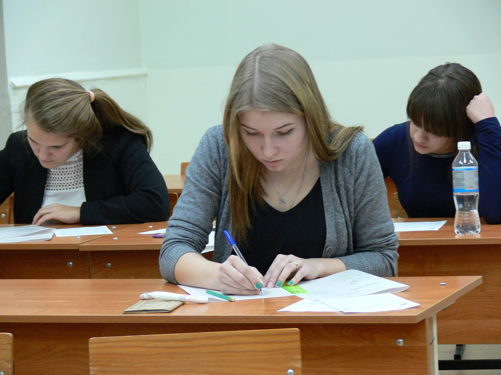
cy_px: 188
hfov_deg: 14.3
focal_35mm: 138
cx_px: 250
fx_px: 1997
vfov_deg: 10.7
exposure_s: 1/20
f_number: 3.6
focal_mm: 29.1
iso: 200
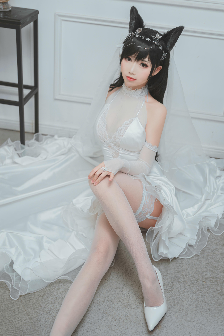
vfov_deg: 39.6
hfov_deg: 27.0
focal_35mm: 50
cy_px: 168
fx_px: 467
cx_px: 112
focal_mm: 50
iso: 100
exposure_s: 1/125
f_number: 2.8
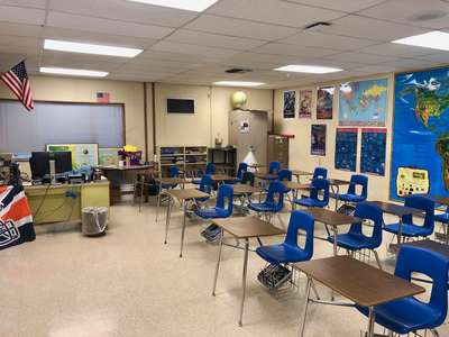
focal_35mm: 28
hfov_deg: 63.4
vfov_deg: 49.7
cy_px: 168
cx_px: 224
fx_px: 363
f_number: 1.8
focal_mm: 4
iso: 40
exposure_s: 1/22
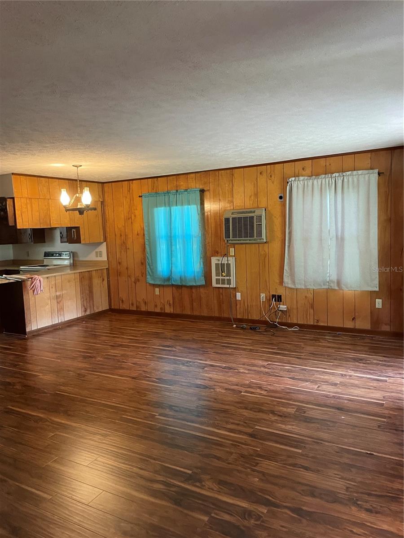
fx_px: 405
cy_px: 269
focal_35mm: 26
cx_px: 202
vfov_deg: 67.3
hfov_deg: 53.1
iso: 320
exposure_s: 1/60
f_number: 1.6
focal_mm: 4.2
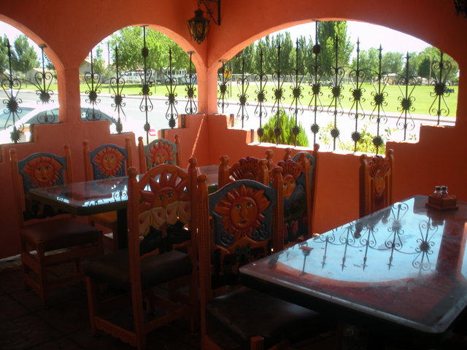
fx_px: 472
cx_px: 234
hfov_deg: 52.6
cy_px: 175
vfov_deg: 40.7
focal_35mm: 35
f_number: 3.5
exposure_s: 1/128
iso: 64
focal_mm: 6.3
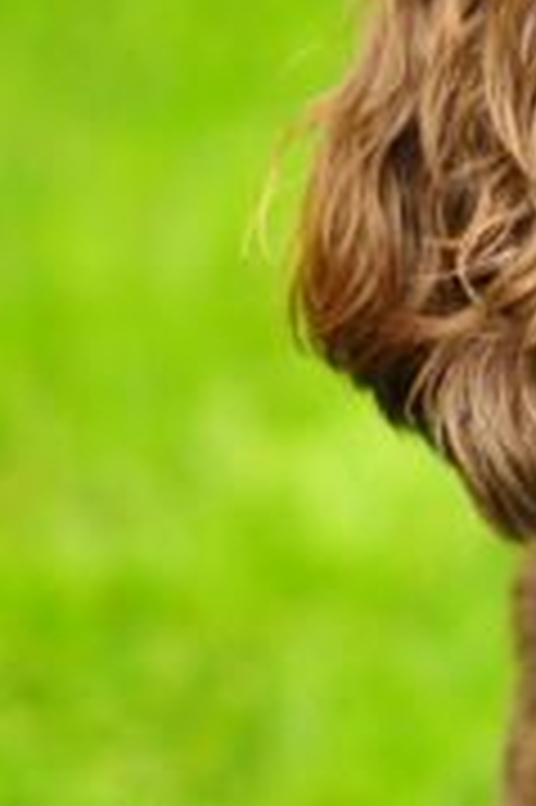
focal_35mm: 316
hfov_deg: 4.3
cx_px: 892
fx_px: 7070
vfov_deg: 6.5
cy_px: 268
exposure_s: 1/250
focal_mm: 50
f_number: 2
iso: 200
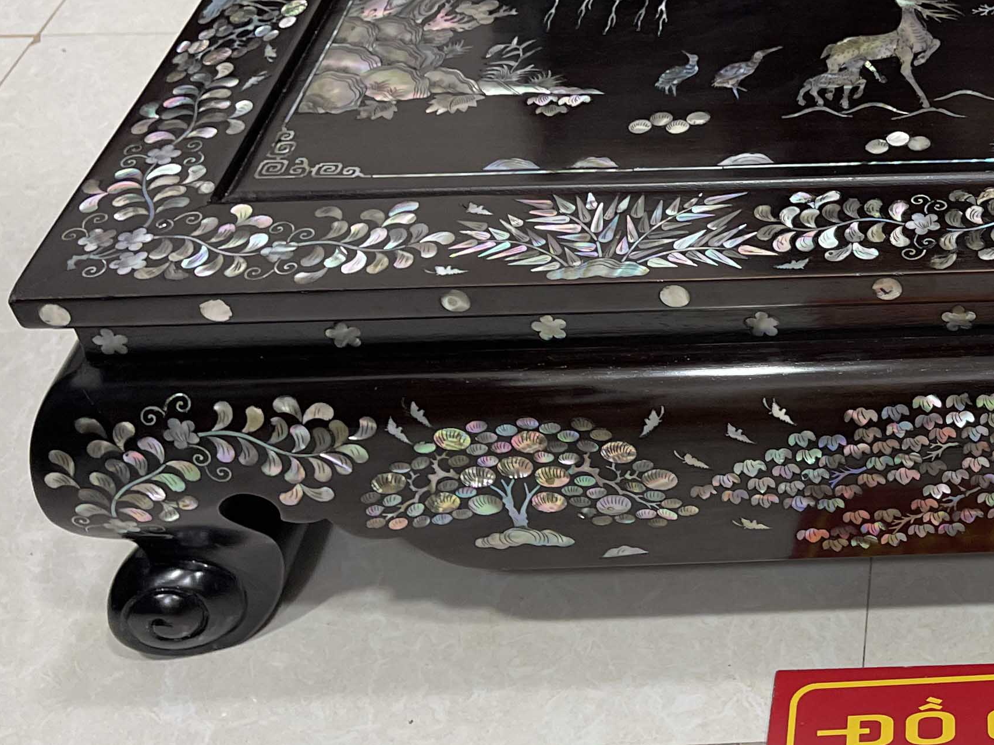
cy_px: 227
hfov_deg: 29.6
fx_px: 1694
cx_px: 1077
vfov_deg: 24.6
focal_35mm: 59
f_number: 1.6
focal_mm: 5.1
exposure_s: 1/51
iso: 160
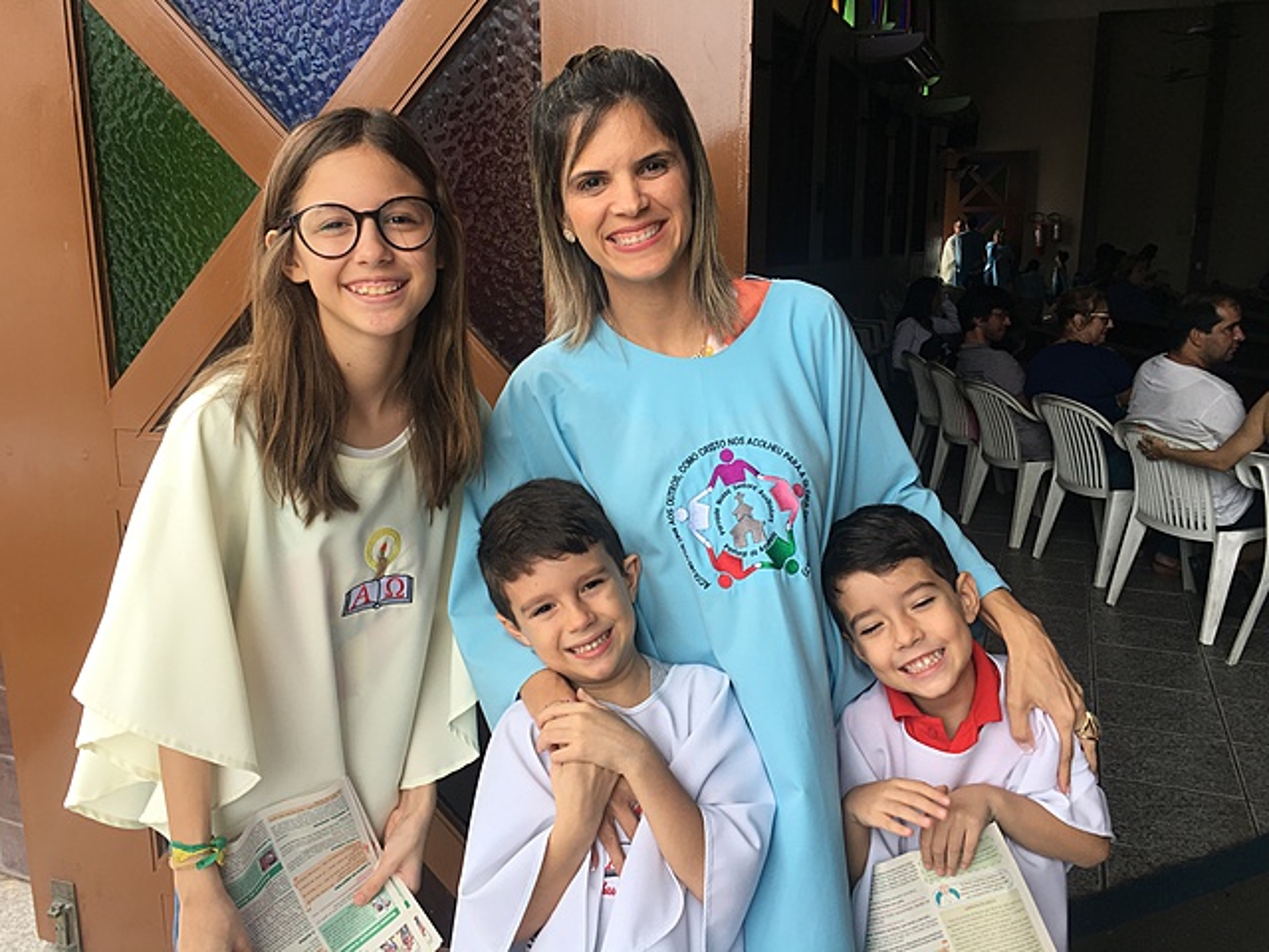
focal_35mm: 29
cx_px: 634
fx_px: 1063
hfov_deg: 61.7
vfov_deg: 48.2
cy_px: 476
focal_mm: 4.15
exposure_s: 1/234
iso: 25
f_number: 2.2
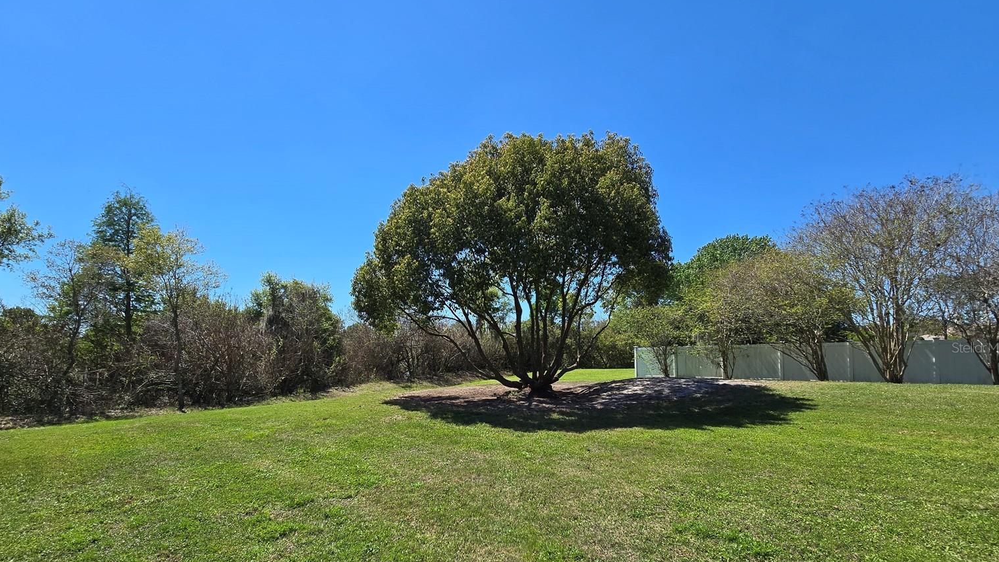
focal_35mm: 15
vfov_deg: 69.5
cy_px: 347
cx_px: 485
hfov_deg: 103.0
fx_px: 397
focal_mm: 2.2
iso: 50
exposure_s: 1/2283
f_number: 2.2
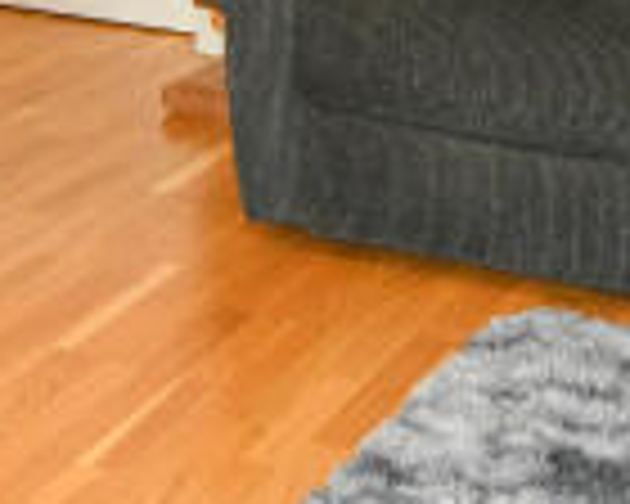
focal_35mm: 110
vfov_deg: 12.7
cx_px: 202
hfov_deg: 17.4
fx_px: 2051
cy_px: -425
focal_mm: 16
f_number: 6.3
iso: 1000
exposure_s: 1/160
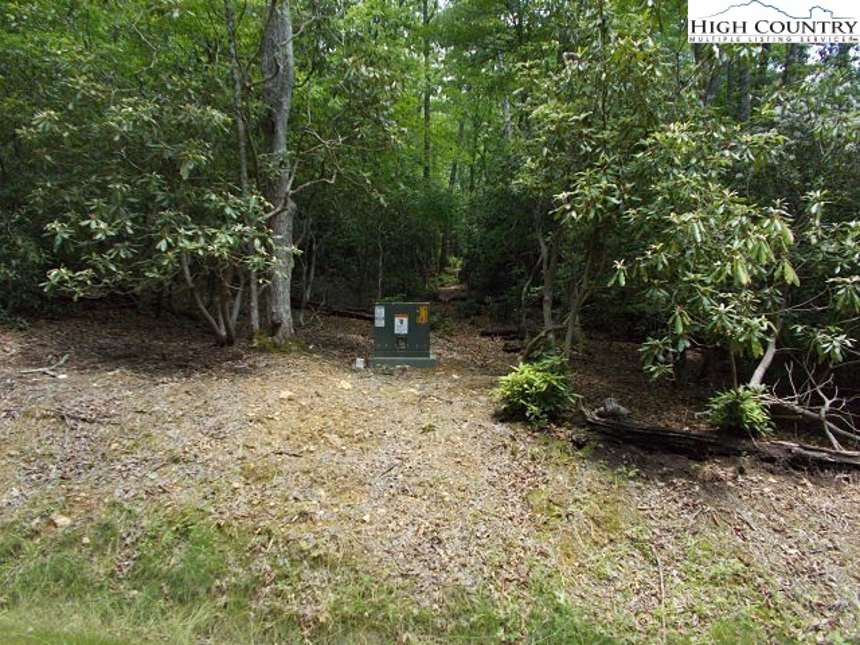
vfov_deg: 53.1
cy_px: 322
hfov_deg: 67.3
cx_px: 430
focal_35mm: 26
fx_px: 646
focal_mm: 4.6
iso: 200
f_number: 3.2
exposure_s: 1/250
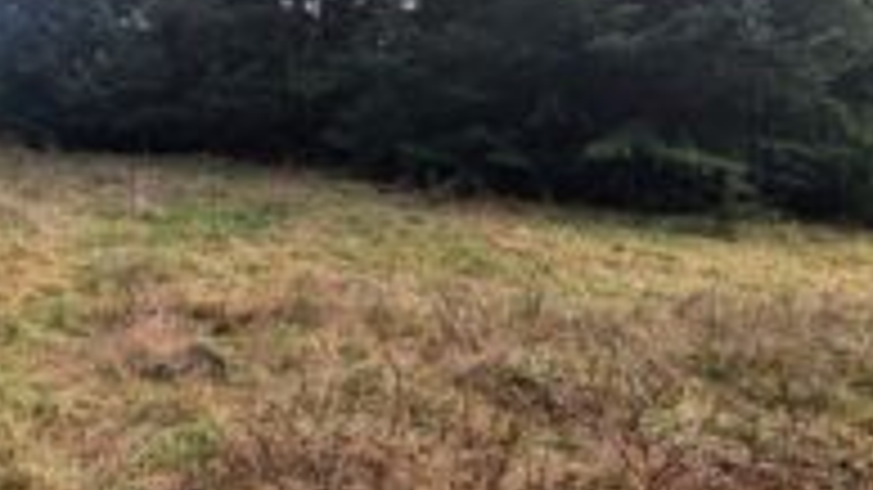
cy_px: 249
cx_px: 162
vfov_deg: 42.9
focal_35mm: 27
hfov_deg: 63.2
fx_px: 625
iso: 35
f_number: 1.95
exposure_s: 1/426
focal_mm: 2.23
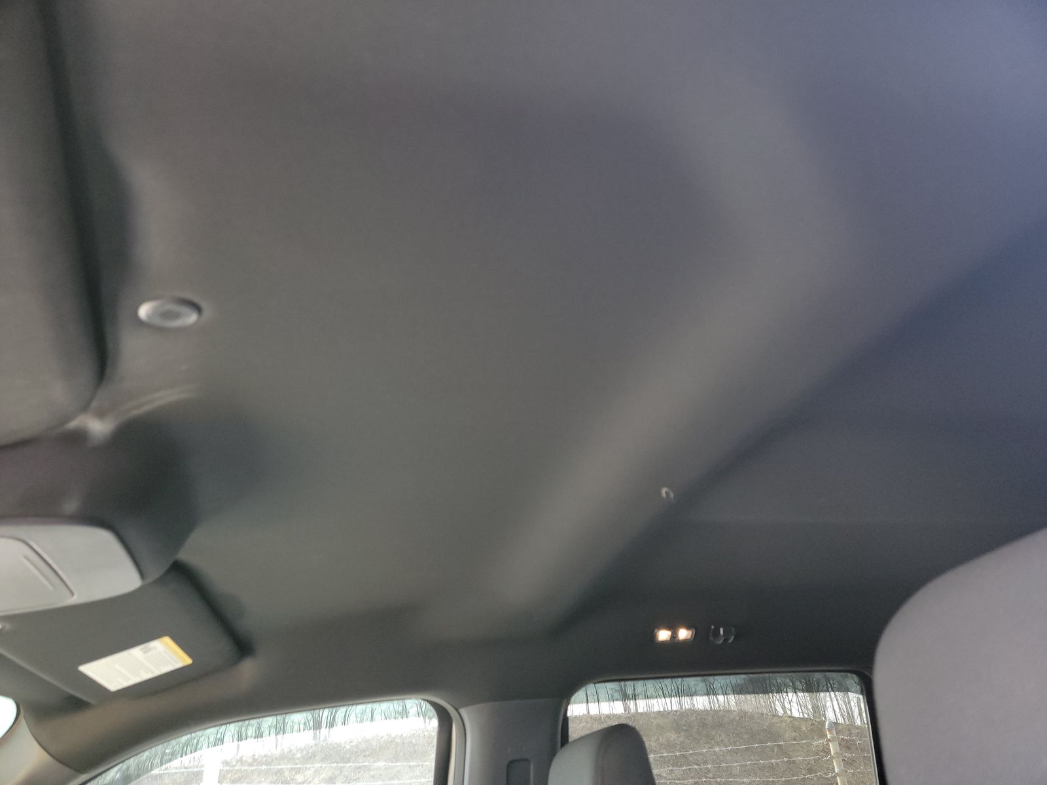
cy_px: 392
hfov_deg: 71.6
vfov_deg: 56.8
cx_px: 524
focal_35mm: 24
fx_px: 726
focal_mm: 6.7
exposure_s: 1/59
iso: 493
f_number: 1.8
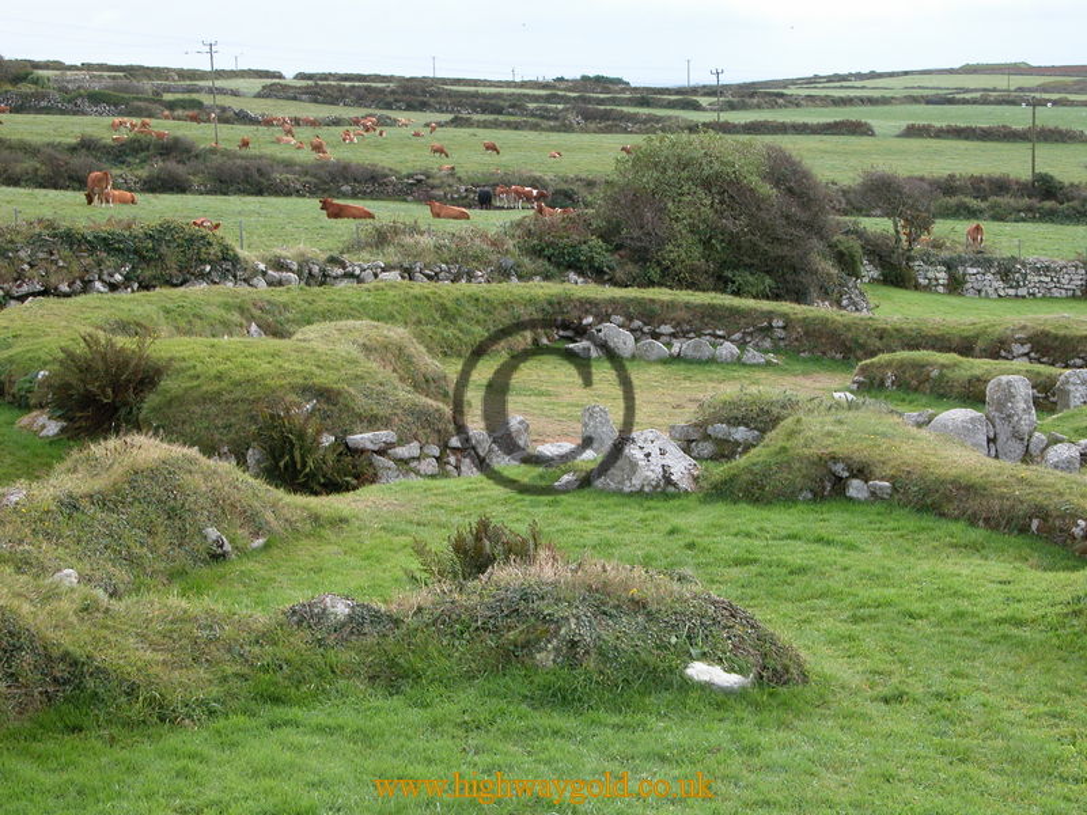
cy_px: 408
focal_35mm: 70
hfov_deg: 27.8
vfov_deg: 21.0
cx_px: 544
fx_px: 2198
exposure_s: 1/155
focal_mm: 17.8
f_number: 4.7
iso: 100
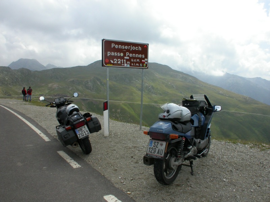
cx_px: 135
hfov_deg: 49.0
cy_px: 101
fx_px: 296
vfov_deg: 37.7
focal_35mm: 38
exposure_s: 1/292
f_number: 7.5
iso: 100
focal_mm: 7.85
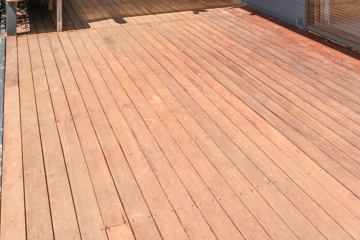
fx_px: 411
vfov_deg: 27.9
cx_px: 179
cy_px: -59
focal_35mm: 41
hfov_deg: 47.3
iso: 640
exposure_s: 1/800
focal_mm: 15.8
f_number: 9
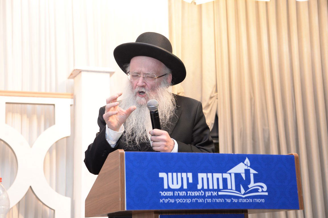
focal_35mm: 72
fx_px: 656
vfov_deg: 18.9
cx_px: 164
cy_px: 109
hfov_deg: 28.1
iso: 1600
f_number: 5.6
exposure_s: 1/100
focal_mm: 72
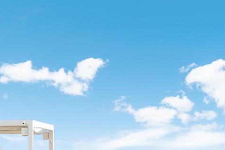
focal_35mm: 288
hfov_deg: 7.1
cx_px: 247
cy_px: 209
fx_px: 1800
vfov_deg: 4.7
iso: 100
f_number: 14
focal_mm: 85
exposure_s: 1/160
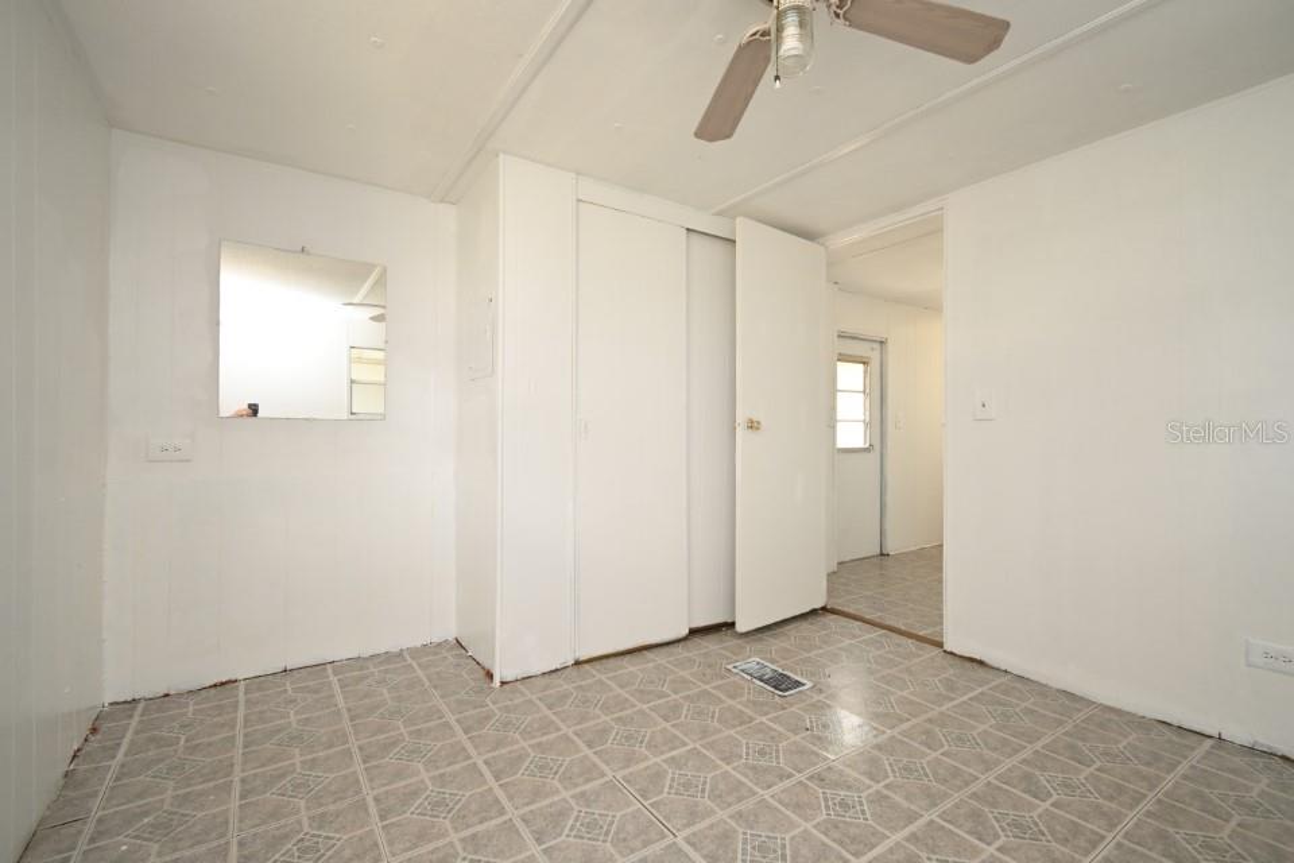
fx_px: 539
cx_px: 647
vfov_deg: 77.3
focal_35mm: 15
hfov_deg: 100.4
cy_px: 432
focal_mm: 10
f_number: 4.5
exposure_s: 1/60
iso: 640
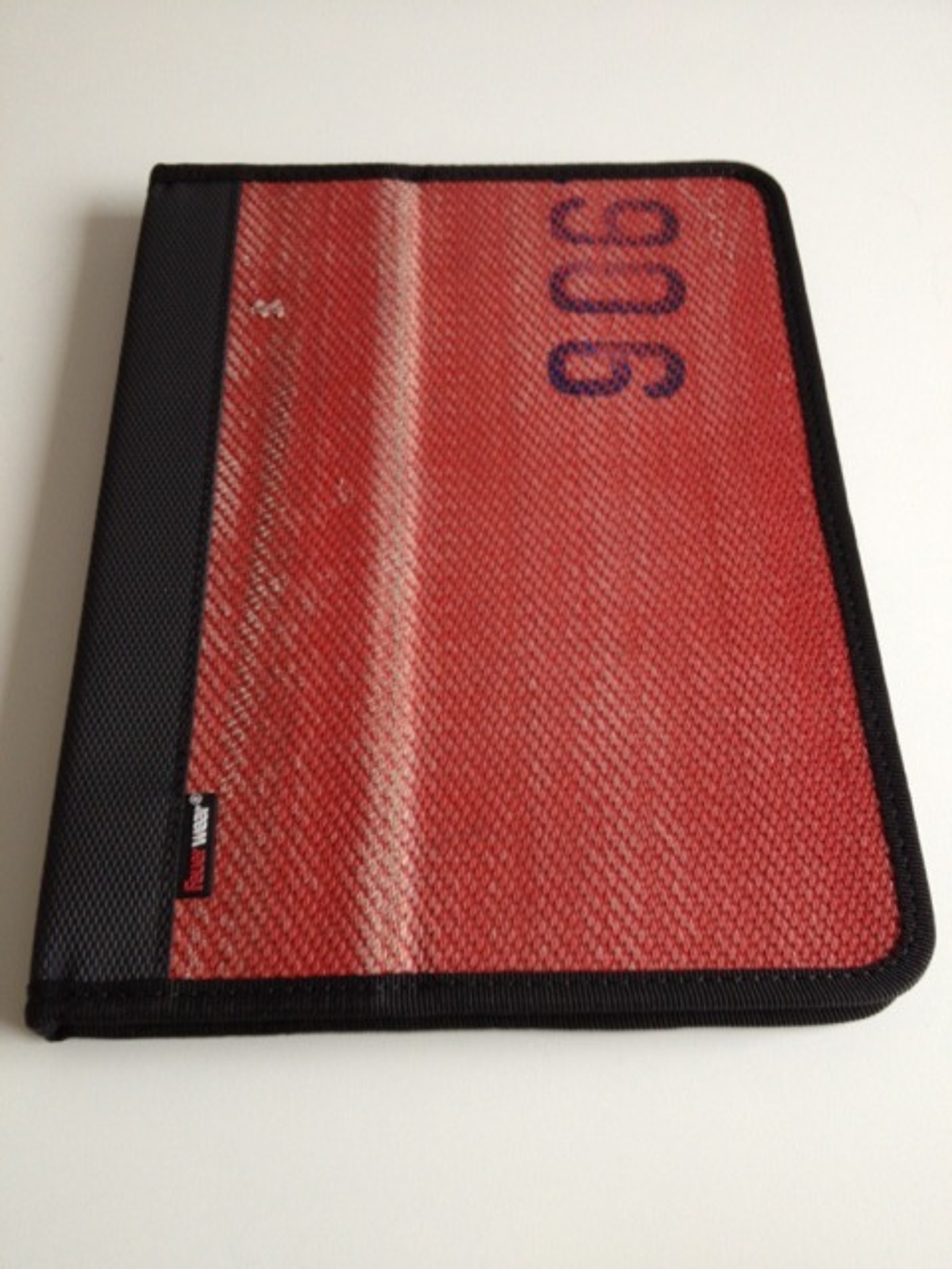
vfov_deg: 52.6
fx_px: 1283
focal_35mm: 35
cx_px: 476
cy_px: 634
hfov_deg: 40.7
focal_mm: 4.28
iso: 100
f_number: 2.4
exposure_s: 1/20
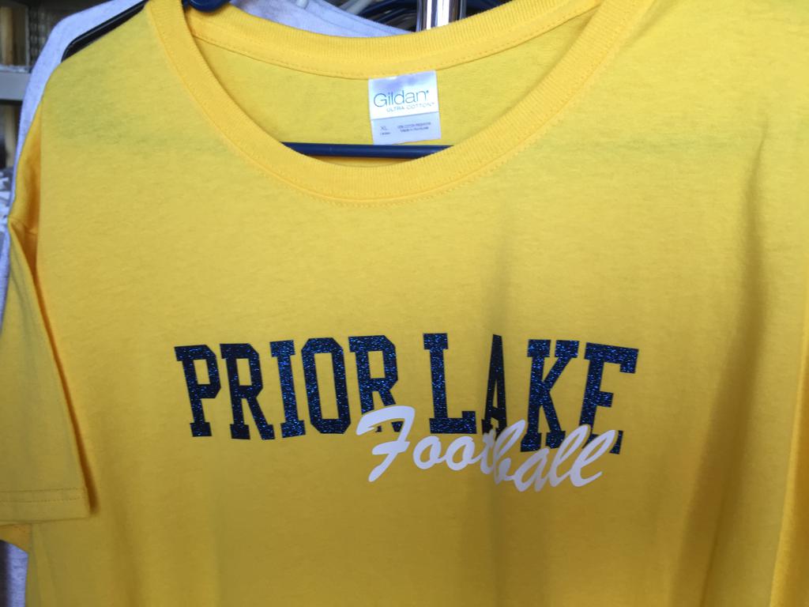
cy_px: 304
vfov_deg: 48.2
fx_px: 678
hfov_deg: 61.7
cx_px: 404
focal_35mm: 29
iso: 40
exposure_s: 1/60
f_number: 2.2
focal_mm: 4.15
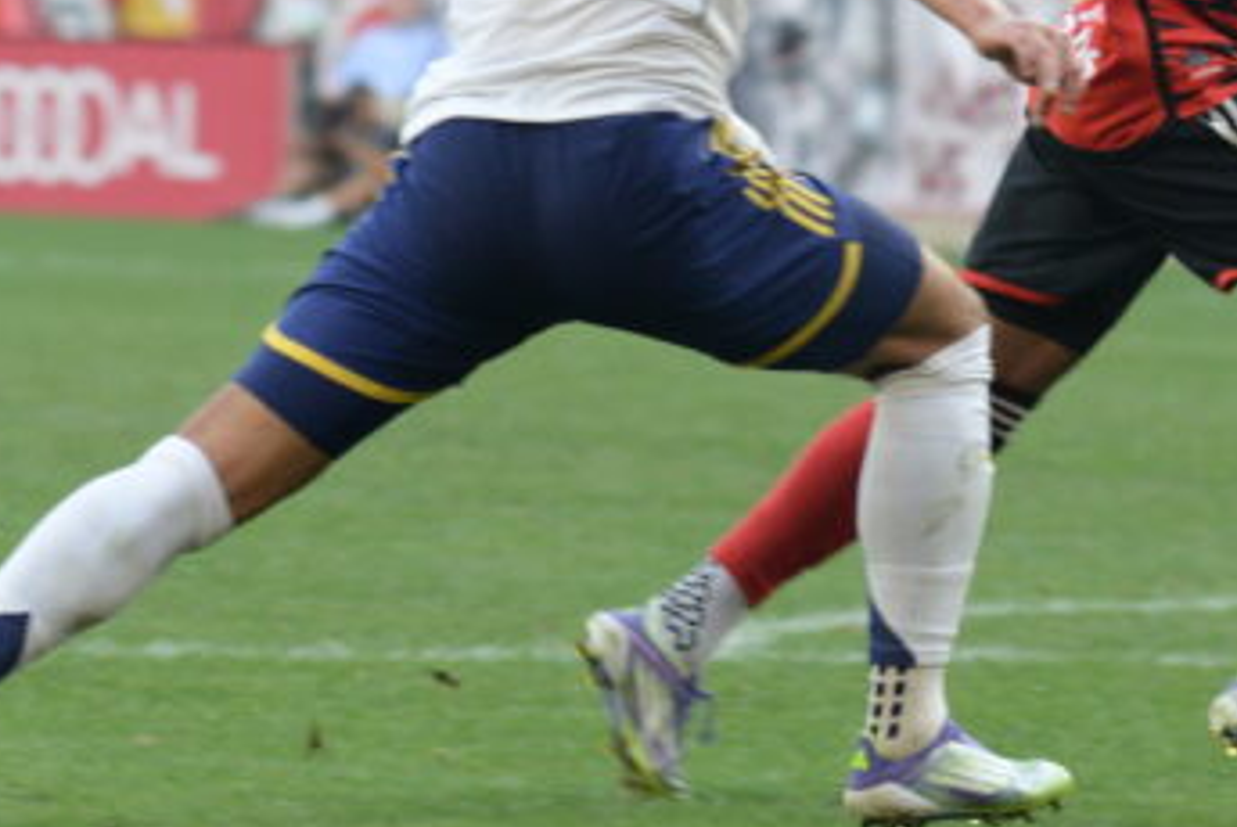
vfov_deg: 2.0
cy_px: 165
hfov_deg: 3.0
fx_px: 23557
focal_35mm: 685
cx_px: 978
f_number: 8
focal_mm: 230
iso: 1600
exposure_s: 1/500
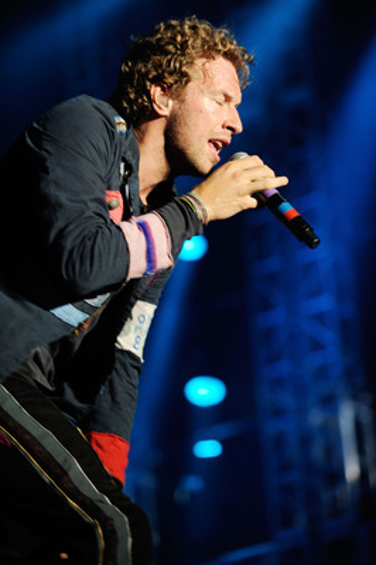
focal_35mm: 125
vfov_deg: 16.4
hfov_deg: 10.9
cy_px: 282
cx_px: 188
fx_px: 1962
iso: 640
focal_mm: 125
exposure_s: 1/320
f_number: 2.8
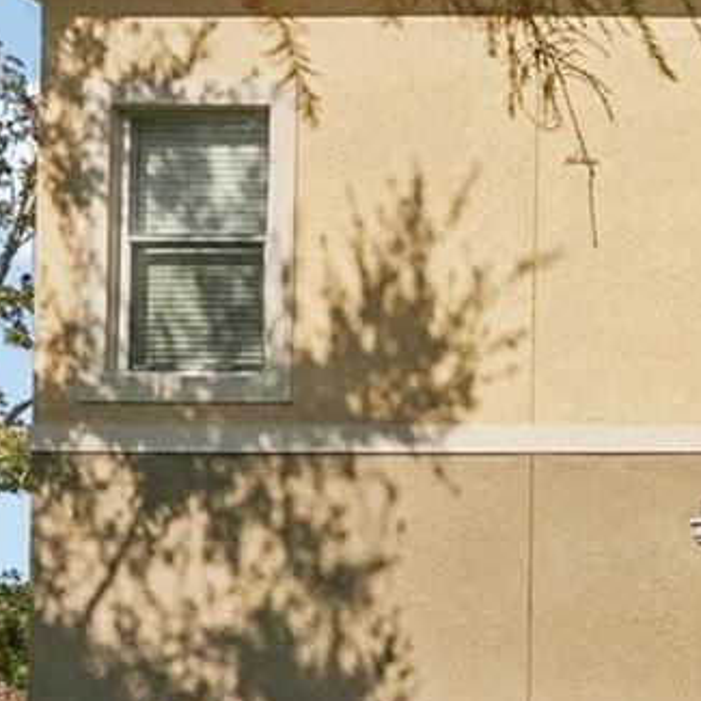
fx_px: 1535
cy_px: 552
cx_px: 1346
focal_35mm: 67
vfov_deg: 25.3
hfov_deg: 18.5
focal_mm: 16
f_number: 8
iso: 400
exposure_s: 1/1600
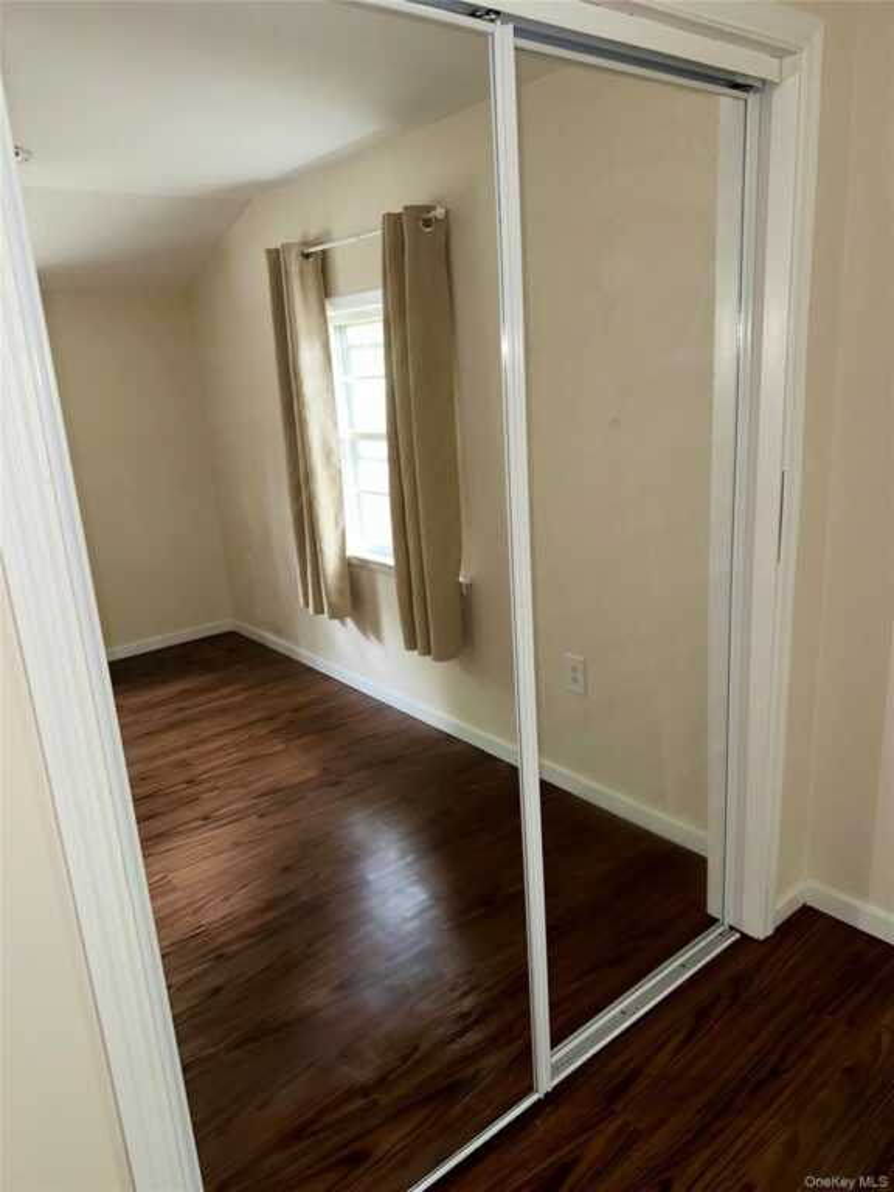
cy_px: 596
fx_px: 826
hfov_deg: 56.8
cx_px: 447
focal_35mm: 24
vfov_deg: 71.6
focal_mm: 6.86
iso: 125
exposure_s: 1/7
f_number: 1.78
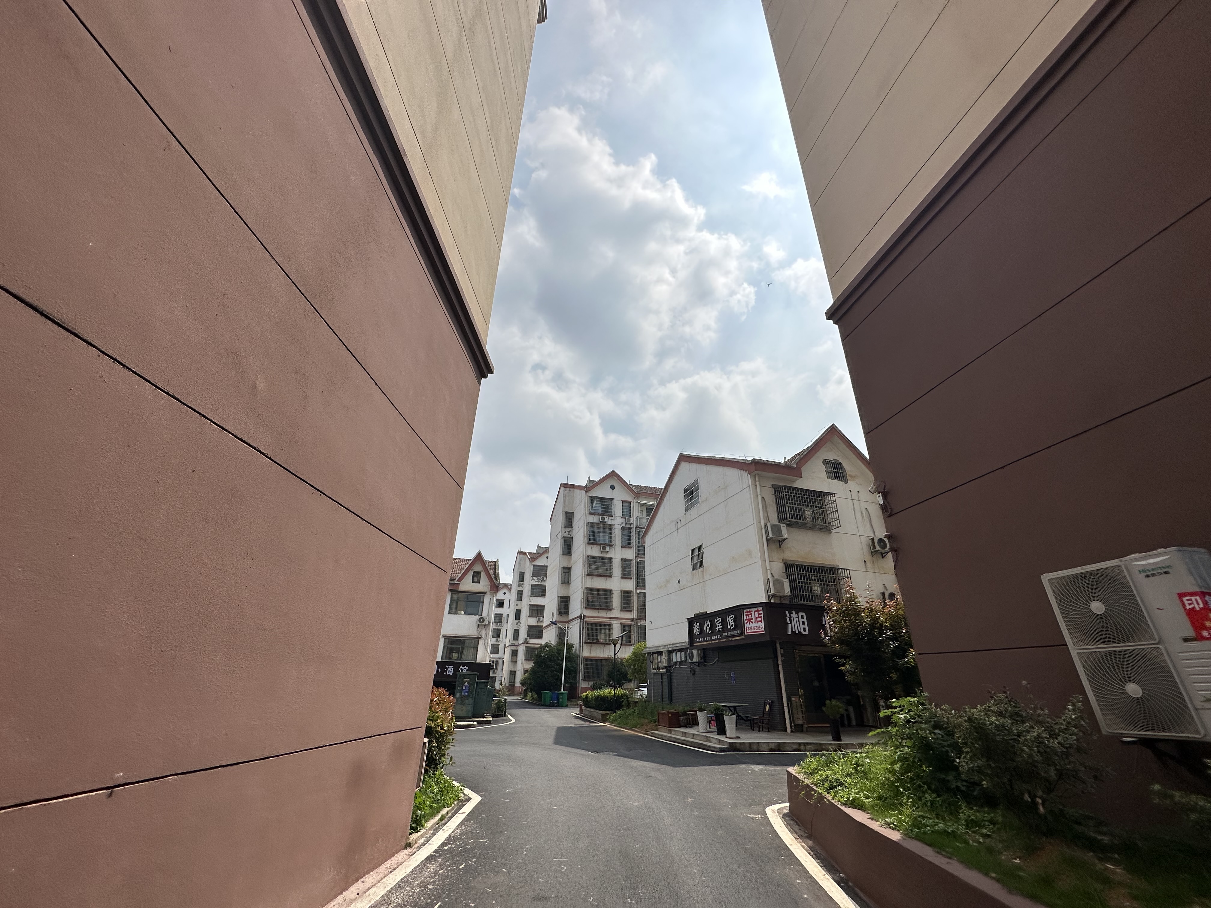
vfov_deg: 85.7
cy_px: 454
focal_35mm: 14
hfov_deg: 102.1
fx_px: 490
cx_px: 606
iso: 50
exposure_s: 1/7813
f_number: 2.2
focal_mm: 2.22
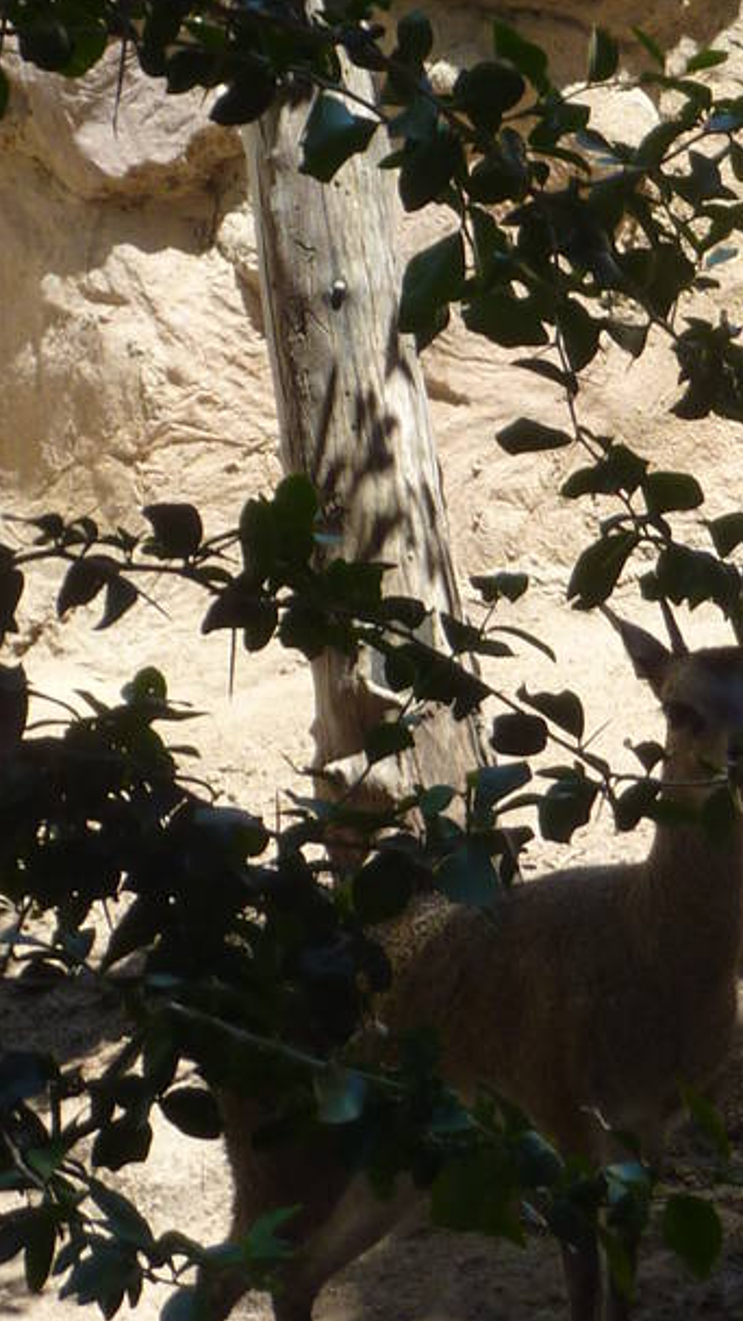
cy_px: 298
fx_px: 5219
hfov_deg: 8.1
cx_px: 502
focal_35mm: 149
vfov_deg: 14.4
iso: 80
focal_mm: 8.5
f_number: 3.8
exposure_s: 1/250
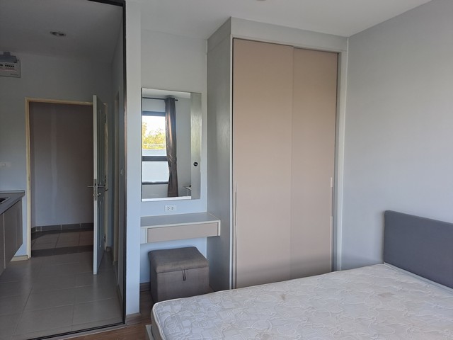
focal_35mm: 25
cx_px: 226
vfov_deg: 54.9
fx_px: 327
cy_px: 170
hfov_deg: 69.4
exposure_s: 1/50
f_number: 1.8
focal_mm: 4.65
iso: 100
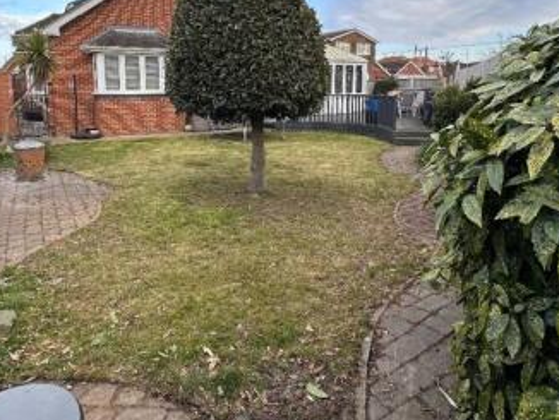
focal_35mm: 25
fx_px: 404
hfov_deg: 68.9
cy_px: 136
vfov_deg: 53.7
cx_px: 234
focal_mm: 2.22
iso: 40
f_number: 2.2
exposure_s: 1/214
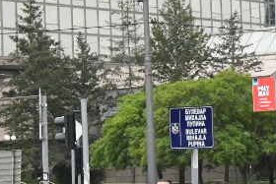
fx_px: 1595
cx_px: 413
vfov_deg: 6.6
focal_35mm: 208
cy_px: 23
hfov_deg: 9.6
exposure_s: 1/800
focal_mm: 36
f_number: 9
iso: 3200
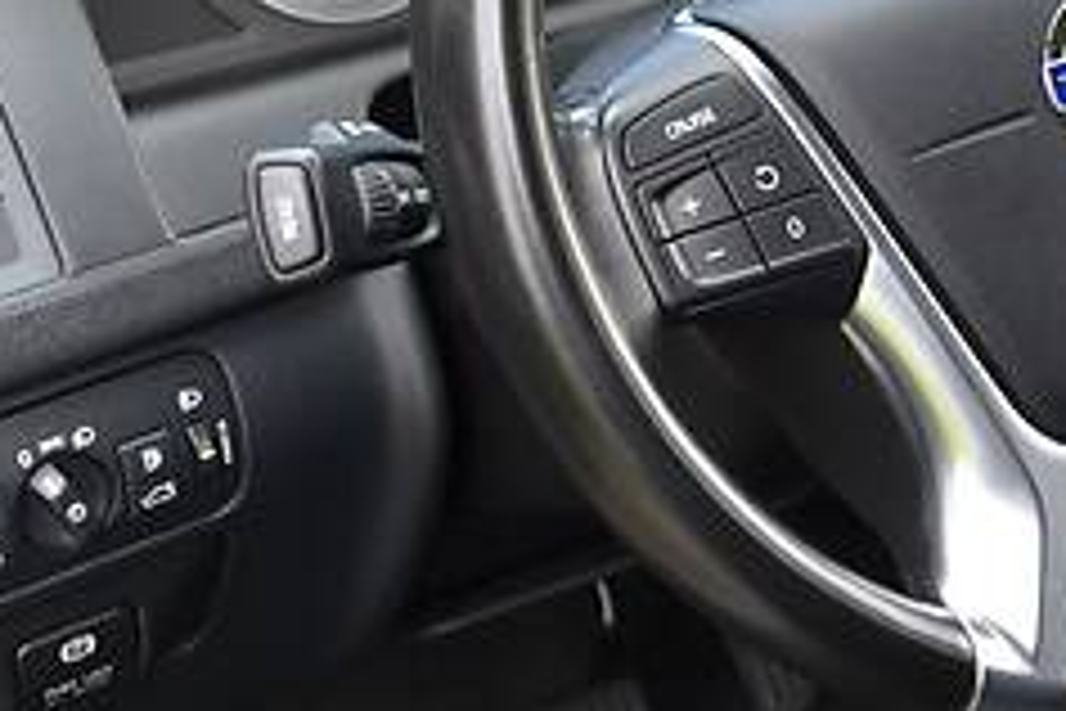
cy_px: 367
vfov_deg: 15.0
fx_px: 2694
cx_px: 1201
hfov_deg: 21.2
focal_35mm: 91
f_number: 5
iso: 400
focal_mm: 18
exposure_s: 1/100
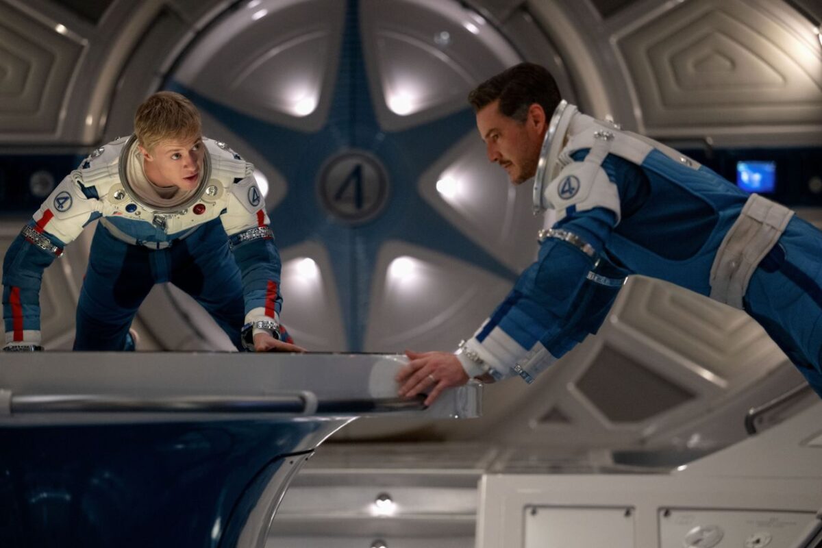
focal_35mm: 130
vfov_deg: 10.5
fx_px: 2968
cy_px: 274
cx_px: 411
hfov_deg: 15.8
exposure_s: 1/160
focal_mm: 130
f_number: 2.8
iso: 3200
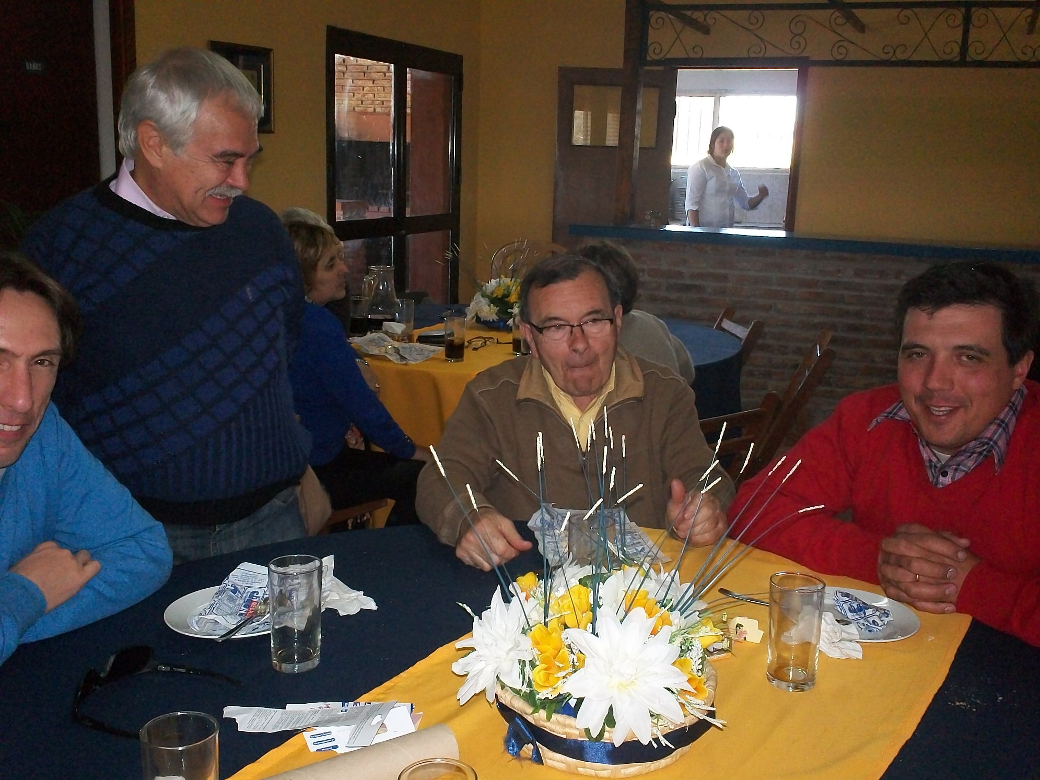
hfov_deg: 49.0
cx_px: 520
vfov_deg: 37.7
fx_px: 1142
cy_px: 390
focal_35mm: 38
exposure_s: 1/30
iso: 250
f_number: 4.5
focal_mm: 6.3
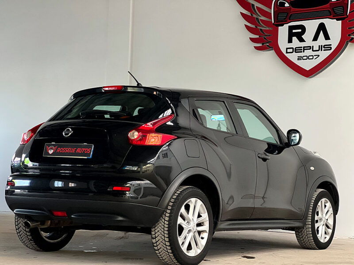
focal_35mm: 77
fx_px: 787
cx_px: 177
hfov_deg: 25.3
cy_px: 132
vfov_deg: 19.1
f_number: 2.8
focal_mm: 9
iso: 250
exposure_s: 1/119
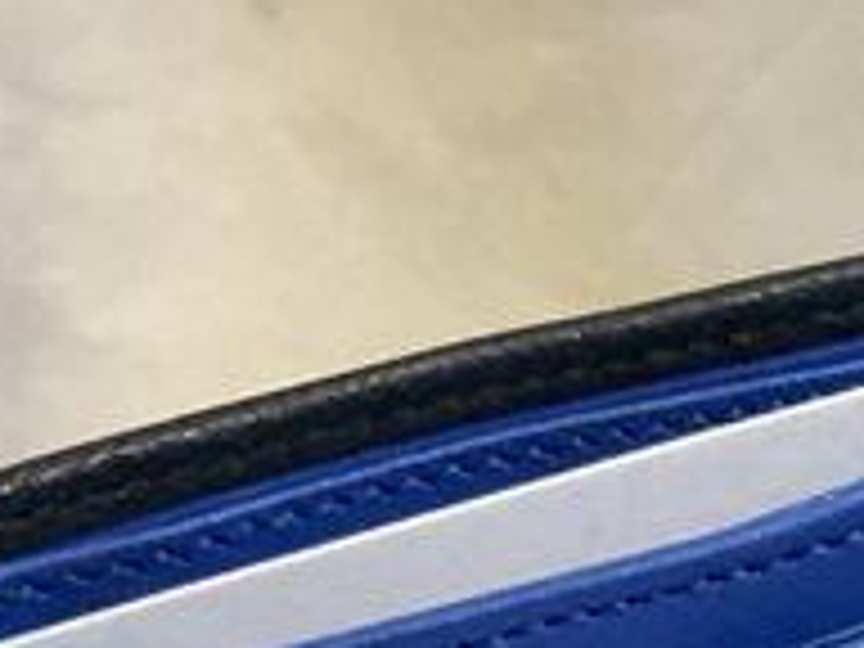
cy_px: 1348
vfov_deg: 10.0
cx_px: 1454
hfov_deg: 13.3
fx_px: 3394
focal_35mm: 136
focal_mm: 3
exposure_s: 1/50
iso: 200
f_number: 1.8
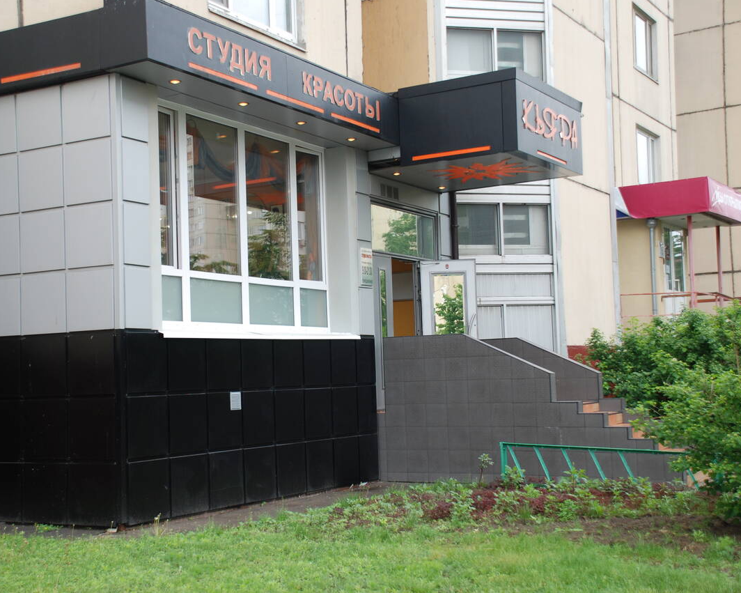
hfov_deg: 35.5
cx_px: 304
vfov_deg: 28.8
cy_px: 296
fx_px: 1153
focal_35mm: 53
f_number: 5
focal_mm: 31
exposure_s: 1/100
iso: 200
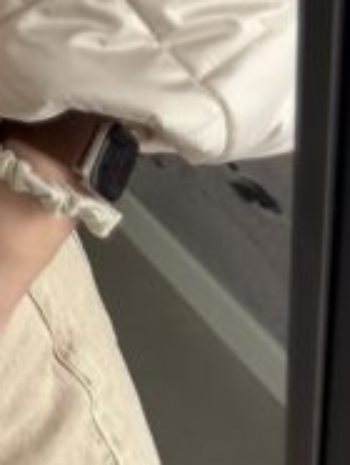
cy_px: -110
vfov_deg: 18.0
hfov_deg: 12.8
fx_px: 1385
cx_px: -328
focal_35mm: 103
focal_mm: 6.76
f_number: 1.78
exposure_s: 1/105
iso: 200
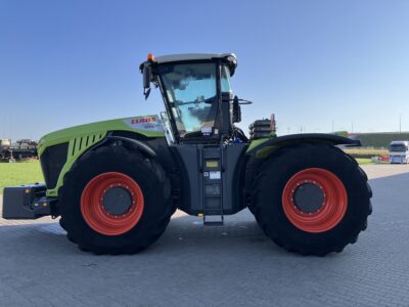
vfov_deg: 49.7
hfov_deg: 63.4
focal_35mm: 28
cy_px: 154
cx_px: 204
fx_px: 331
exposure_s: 1/1080
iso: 32
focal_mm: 3.99
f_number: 1.8
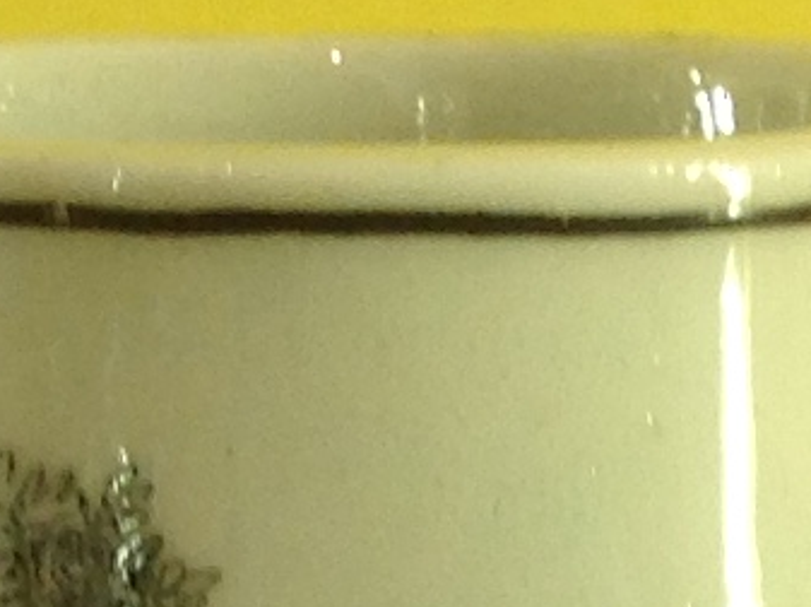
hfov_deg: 7.4
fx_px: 6296
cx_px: 505
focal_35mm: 269
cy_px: 1816
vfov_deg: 5.2
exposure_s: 1/30
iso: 50
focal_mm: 4.28
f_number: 2.4
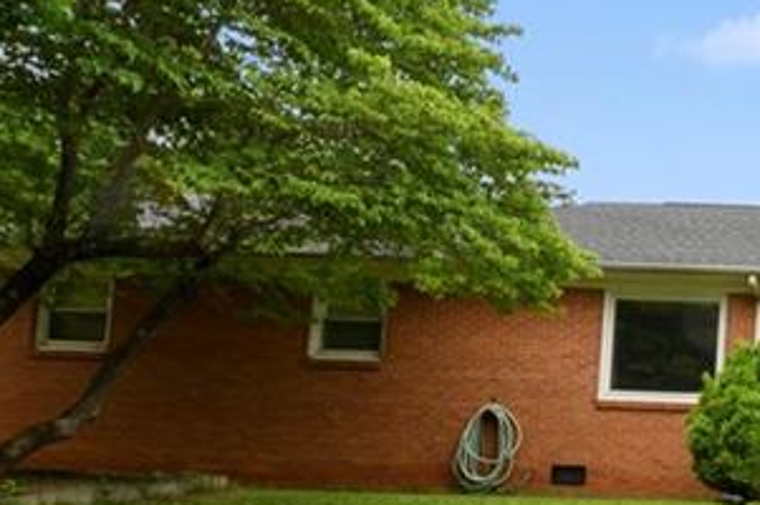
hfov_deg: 31.1
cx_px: 965
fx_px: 1075
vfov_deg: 26.4
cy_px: 309
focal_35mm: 51
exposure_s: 1/50
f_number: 11
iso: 250
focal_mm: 10
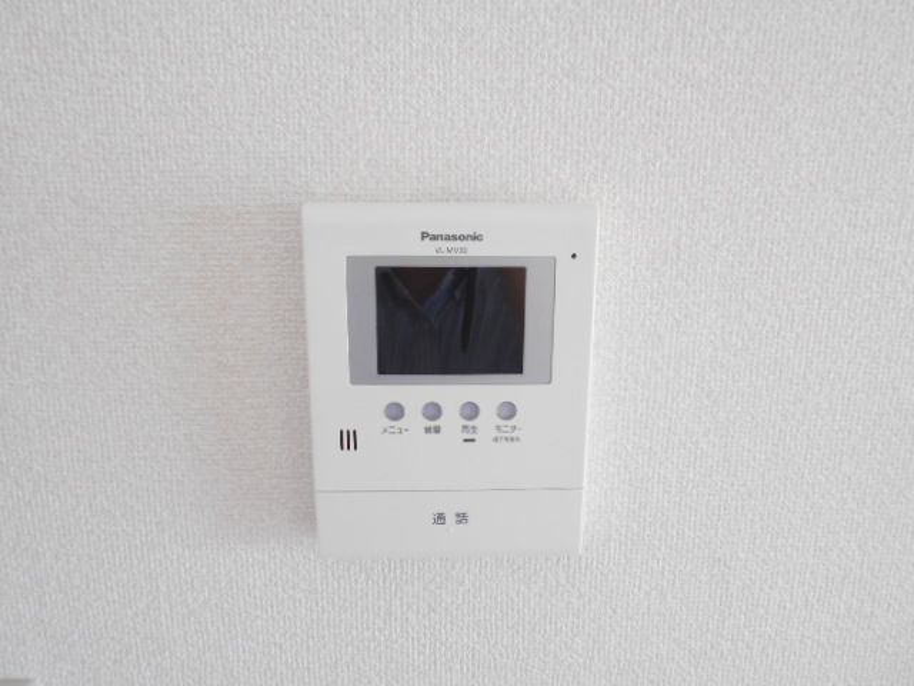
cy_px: 343
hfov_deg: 67.3
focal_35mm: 26
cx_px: 457
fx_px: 687
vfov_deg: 53.1
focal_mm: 4.6
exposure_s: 1/30
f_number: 3.2
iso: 200
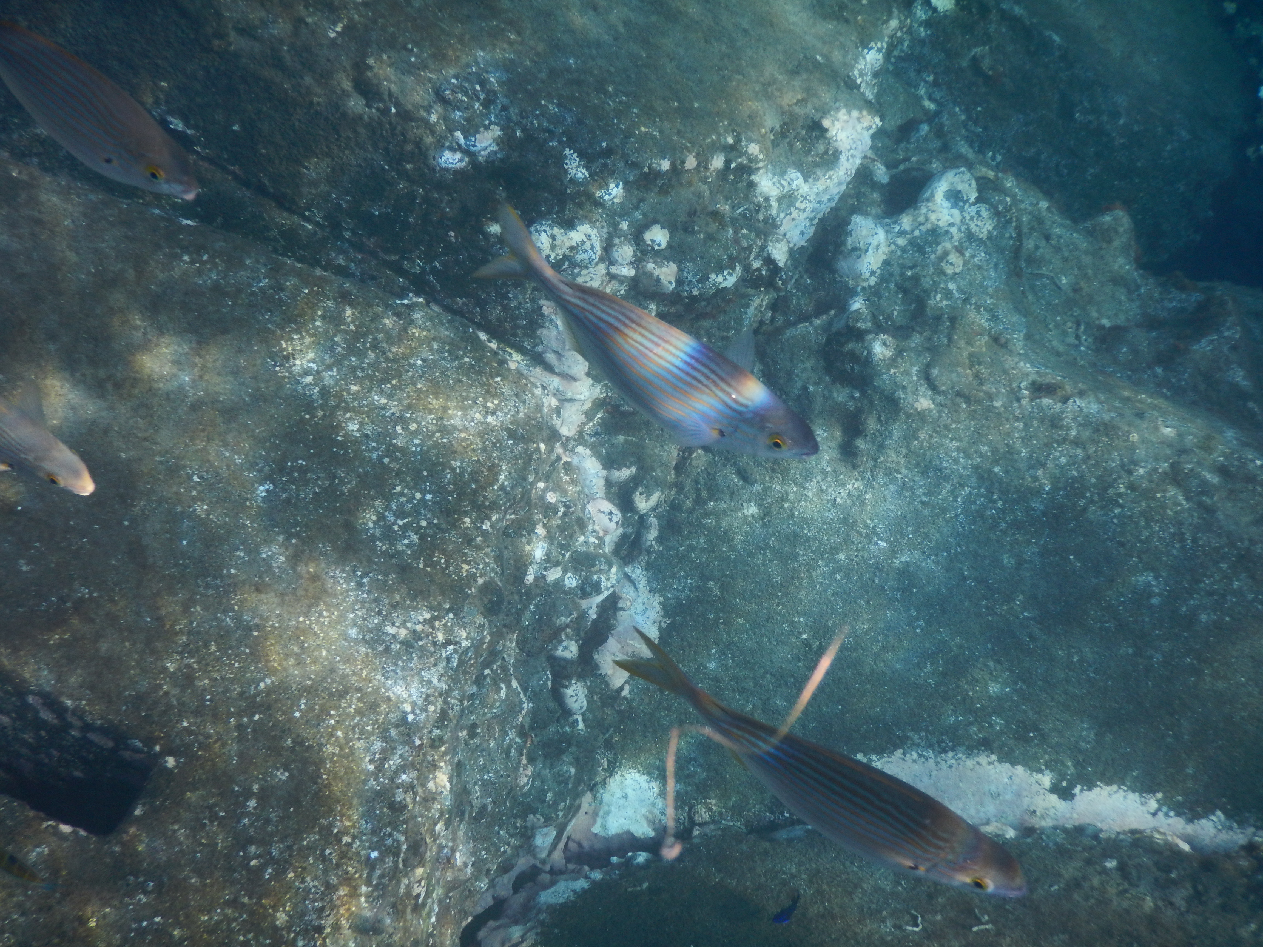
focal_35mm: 56
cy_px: 474
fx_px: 2043
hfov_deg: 34.3
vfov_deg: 26.1
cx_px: 632
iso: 125
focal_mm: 10.1
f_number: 4.4
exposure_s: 1/250
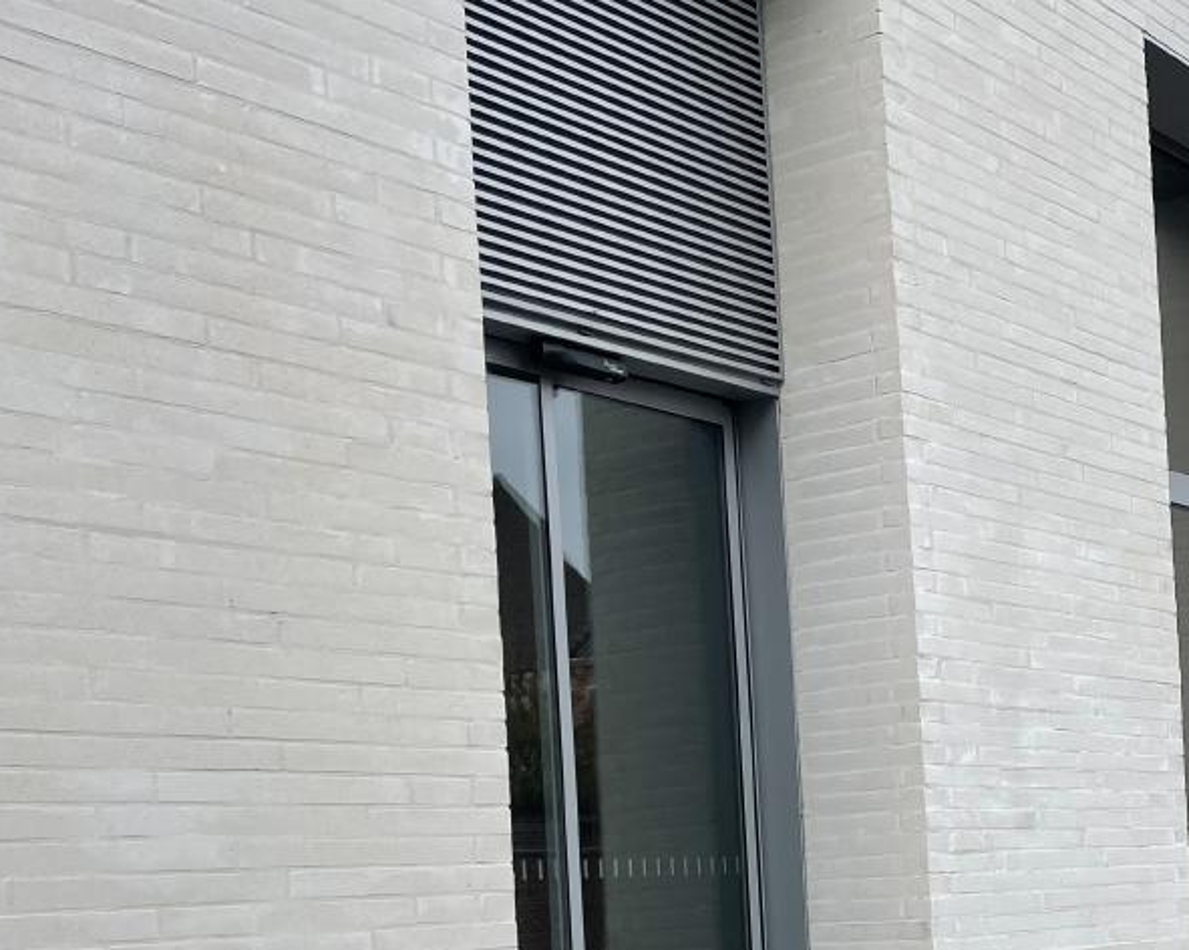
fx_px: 1934
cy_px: 867
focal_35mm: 55
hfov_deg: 30.9
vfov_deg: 26.6
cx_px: 1269
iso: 32
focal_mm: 4.2
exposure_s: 1/836
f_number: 1.6
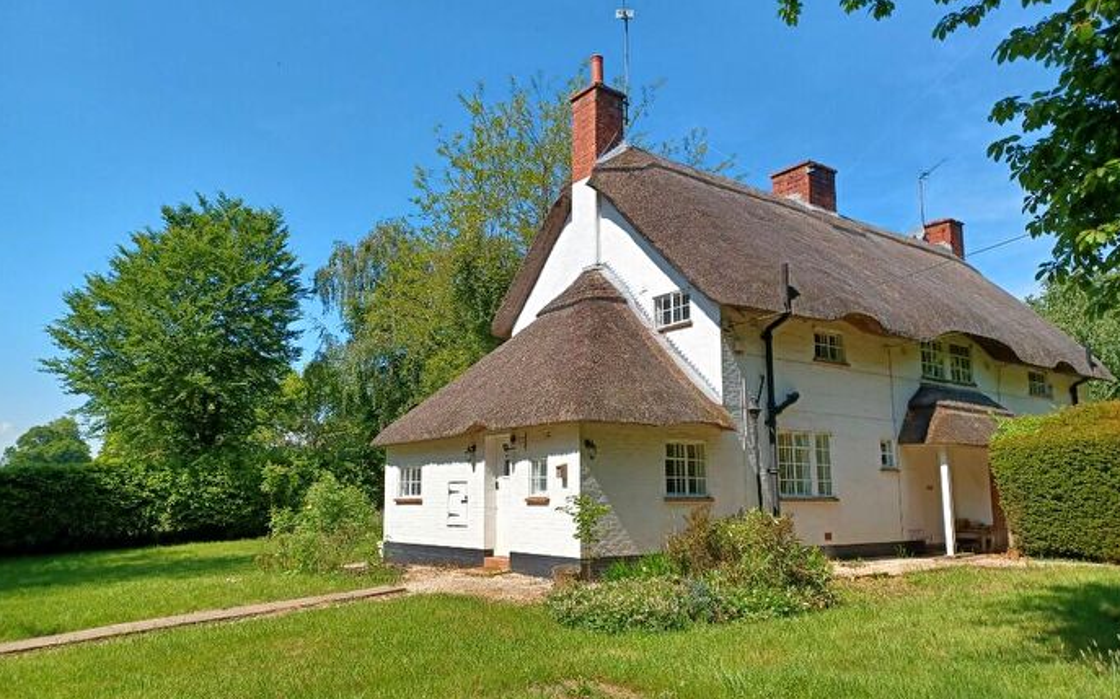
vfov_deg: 46.0
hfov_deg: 68.4
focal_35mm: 27
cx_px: 561
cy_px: 372
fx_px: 824
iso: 32
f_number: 1.8
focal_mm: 4.6
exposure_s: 1/388
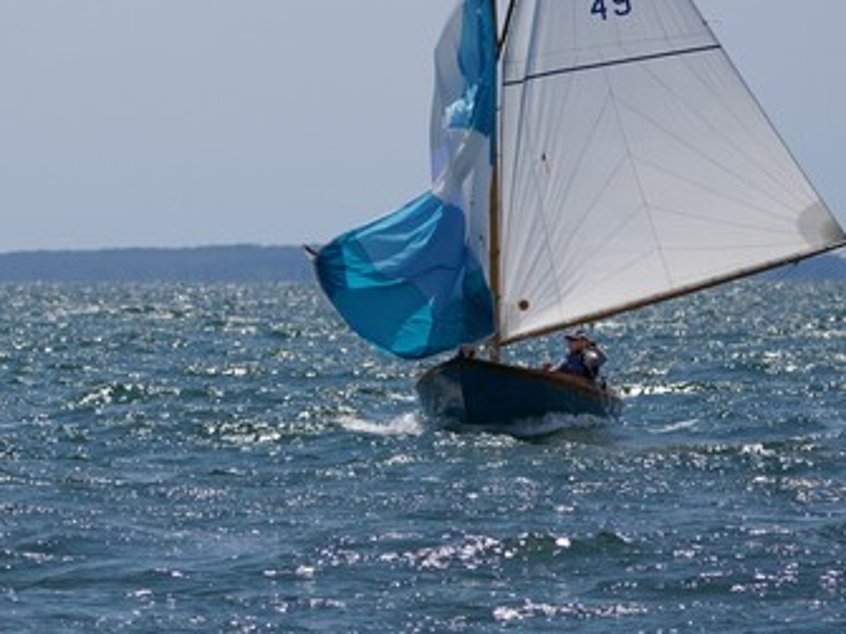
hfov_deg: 3.8
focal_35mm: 517
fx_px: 12631
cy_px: 95
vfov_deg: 2.9
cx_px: 58
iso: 100
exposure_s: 1/1600
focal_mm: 150
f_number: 5
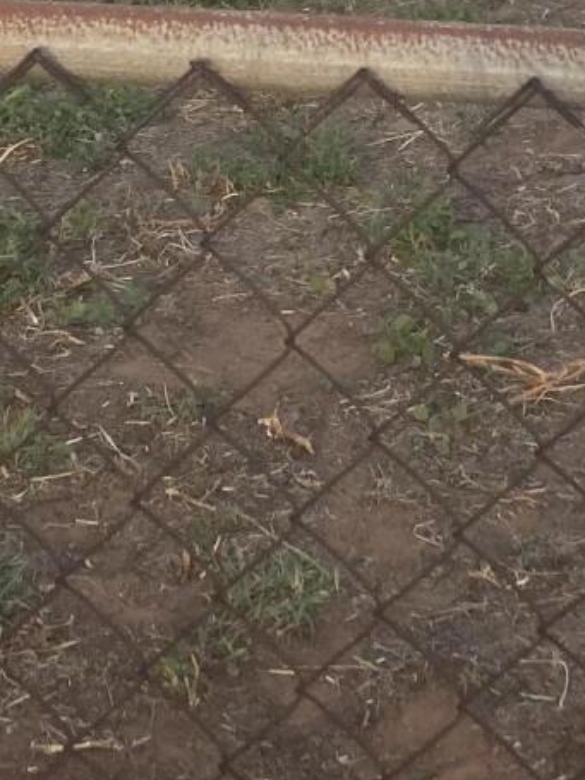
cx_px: 491
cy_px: -405
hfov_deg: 12.0
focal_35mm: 123
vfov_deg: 14.8
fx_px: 2773
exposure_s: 1/466
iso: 20
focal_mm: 3.99
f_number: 1.8
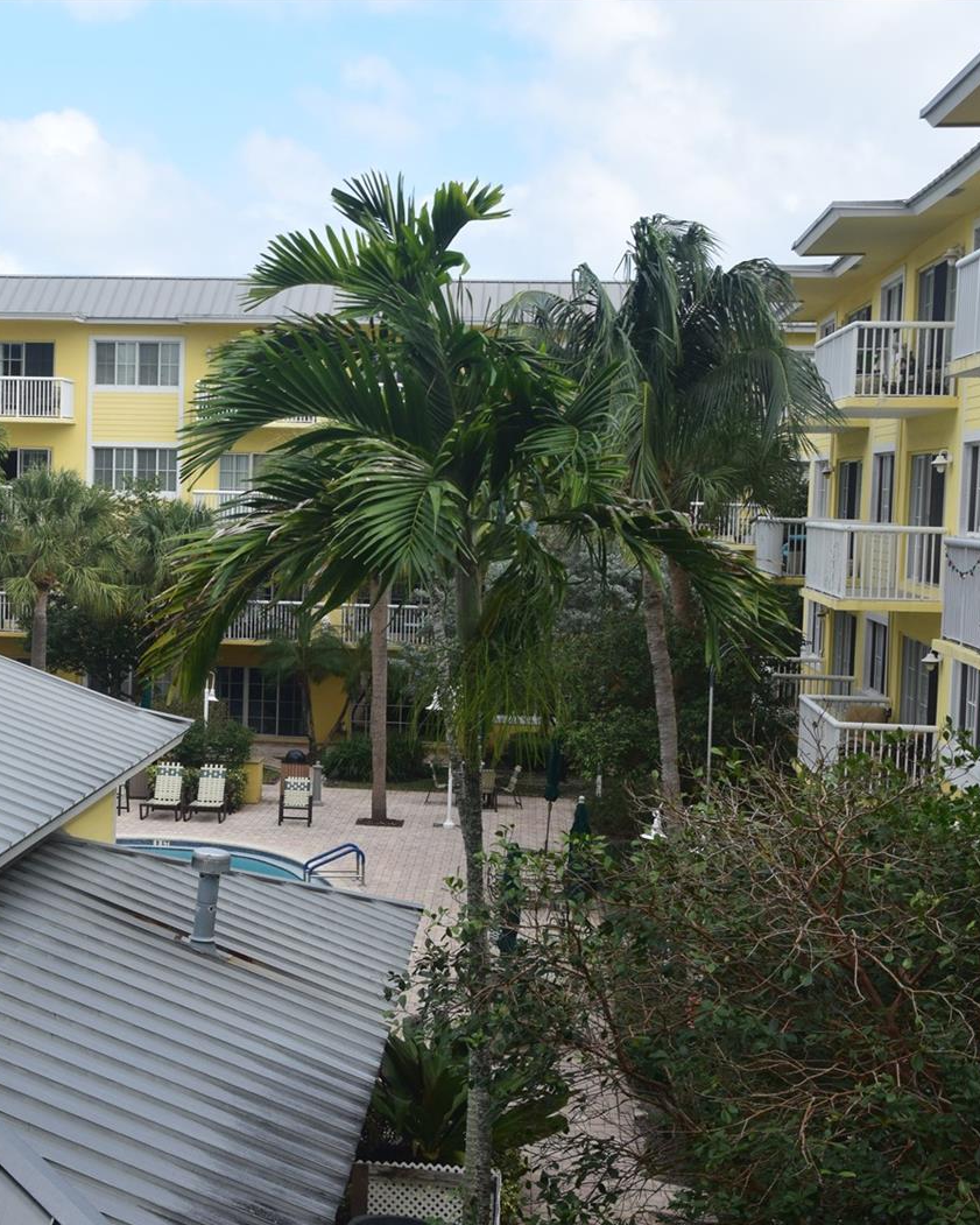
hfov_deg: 25.0
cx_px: 210
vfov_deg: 31.4
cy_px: 615
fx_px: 2175
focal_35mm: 60
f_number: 11
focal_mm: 28
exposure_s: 1/320
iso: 400
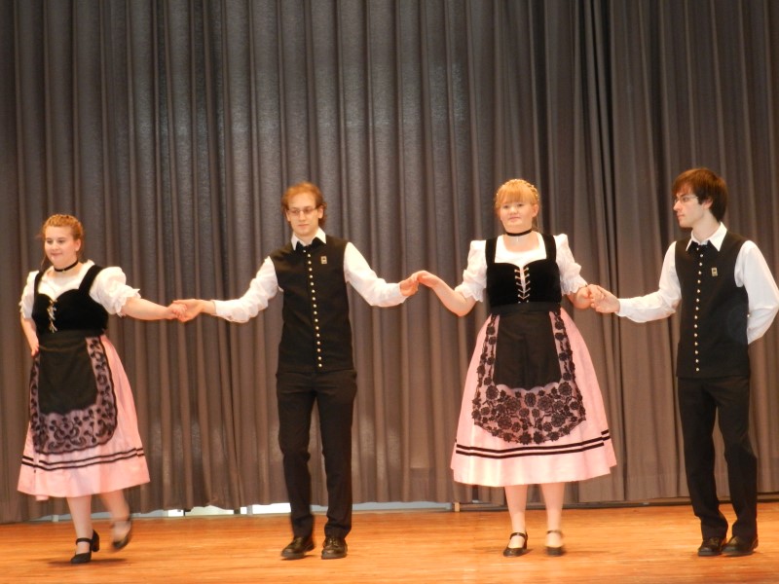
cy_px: 292
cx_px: 390
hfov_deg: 25.7
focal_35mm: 76
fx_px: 1710
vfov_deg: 19.4
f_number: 4.8
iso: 560
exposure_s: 1/30
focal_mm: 13.5
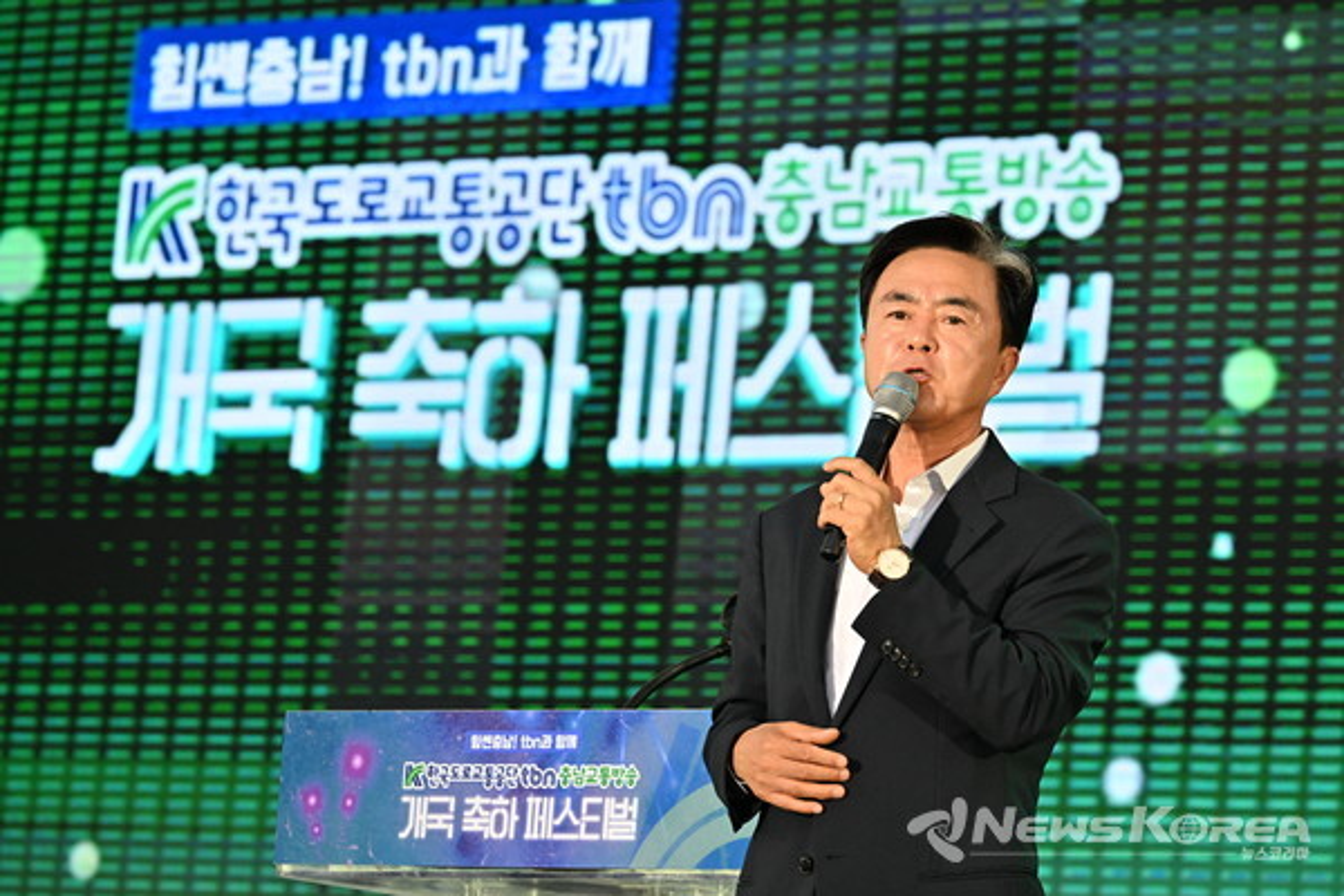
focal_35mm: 210
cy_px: 448
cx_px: 672
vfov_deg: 6.5
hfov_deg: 9.8
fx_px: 7839
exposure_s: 1/320
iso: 2500
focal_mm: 210
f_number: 10
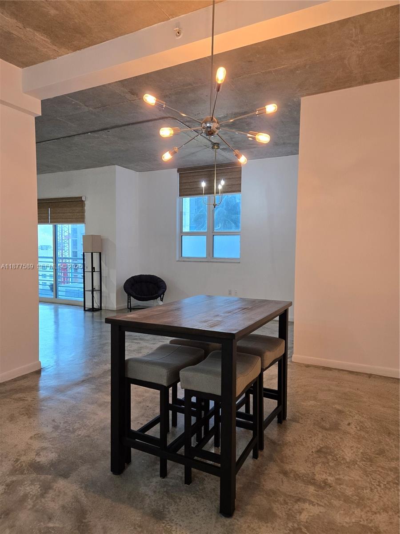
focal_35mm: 23
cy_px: 267
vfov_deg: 73.9
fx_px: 354
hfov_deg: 58.9
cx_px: 200
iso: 200
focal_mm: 5.4
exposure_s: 1/120
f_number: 1.8
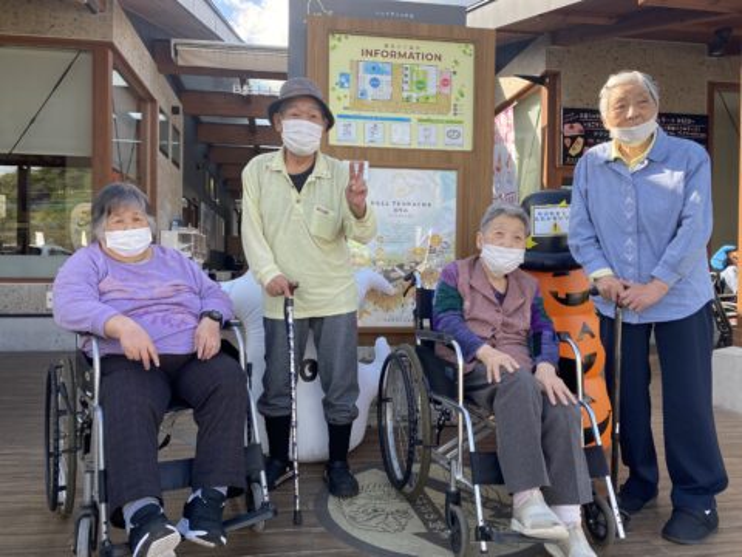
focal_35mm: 26
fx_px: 557
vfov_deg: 53.1
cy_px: 278
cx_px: 371
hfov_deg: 67.3
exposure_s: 1/733
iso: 32
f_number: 1.8
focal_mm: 4.25
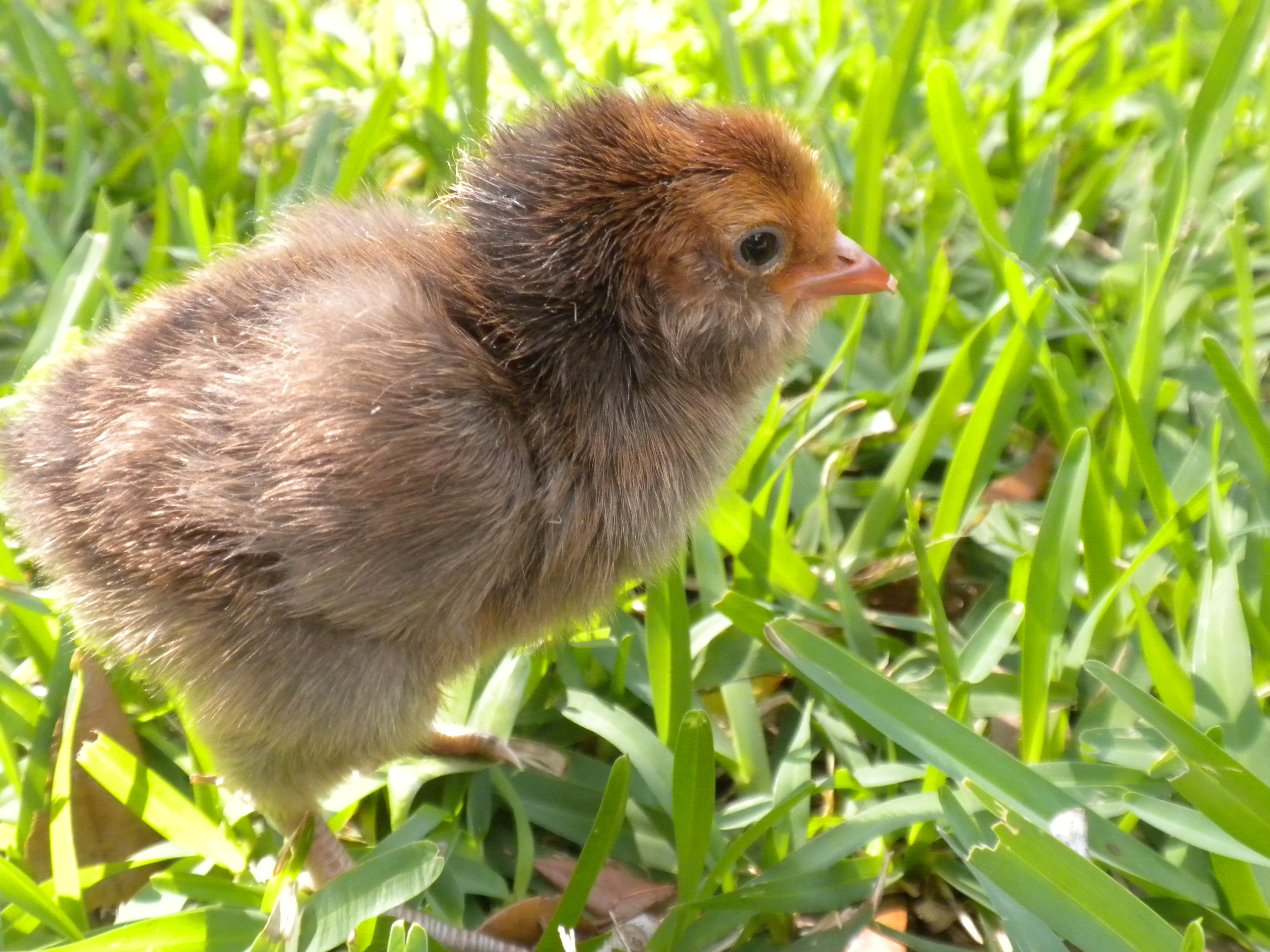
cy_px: 476
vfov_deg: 28.0
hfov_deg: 36.8
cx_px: 635
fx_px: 1908
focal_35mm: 52
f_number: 4.3
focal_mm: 9.1
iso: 400
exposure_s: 1/142
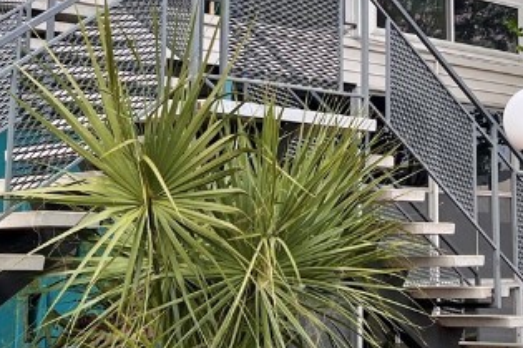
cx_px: 410
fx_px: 1278
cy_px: 15
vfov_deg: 15.3
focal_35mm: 88
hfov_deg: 22.8
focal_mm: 5.7
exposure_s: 1/957
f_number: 1.5
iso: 50
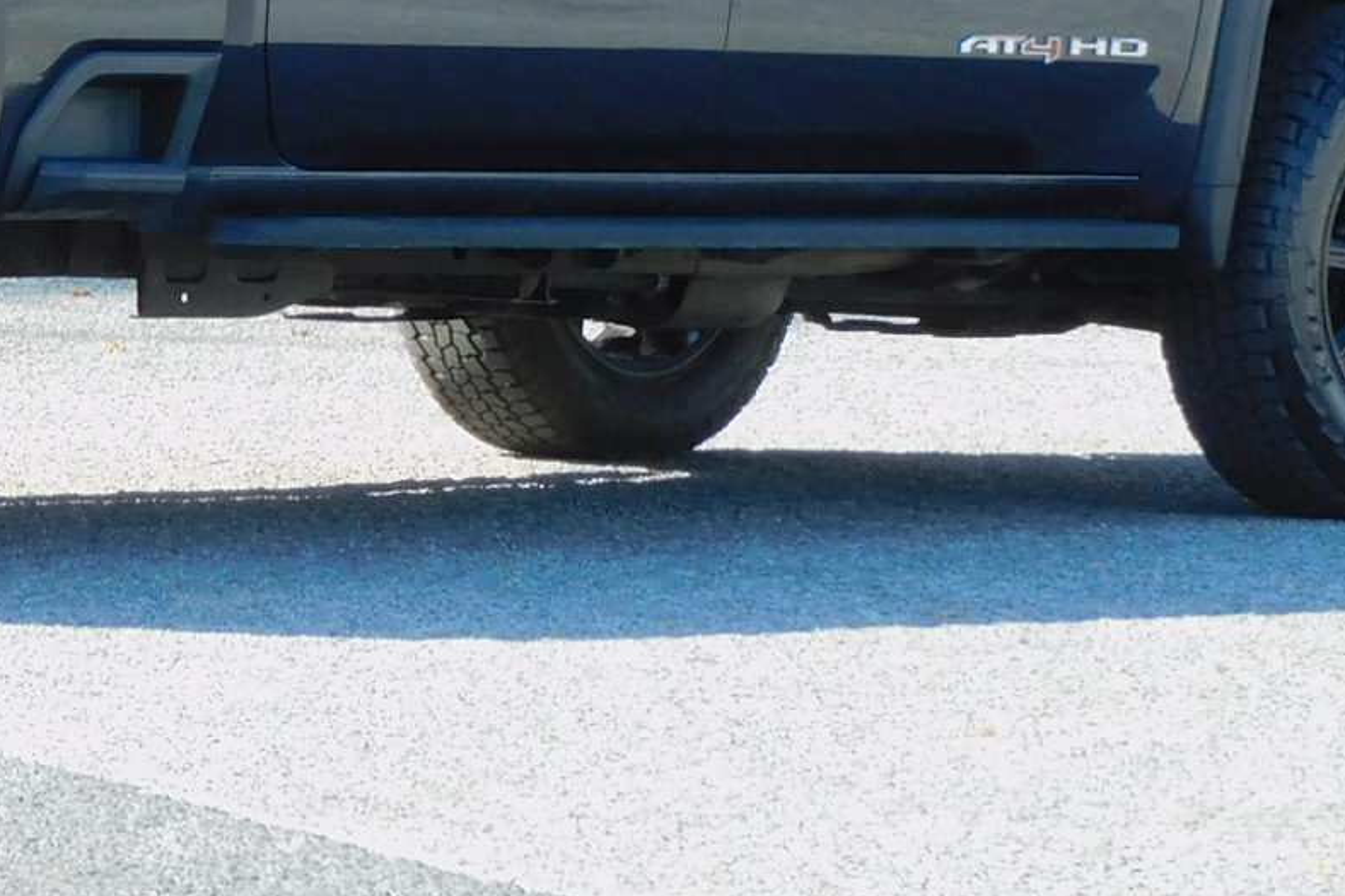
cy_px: -253
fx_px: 20169
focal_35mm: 540
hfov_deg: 3.8
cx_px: -9
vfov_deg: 2.5
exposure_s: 1/125
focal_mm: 32.2
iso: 125
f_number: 5.3
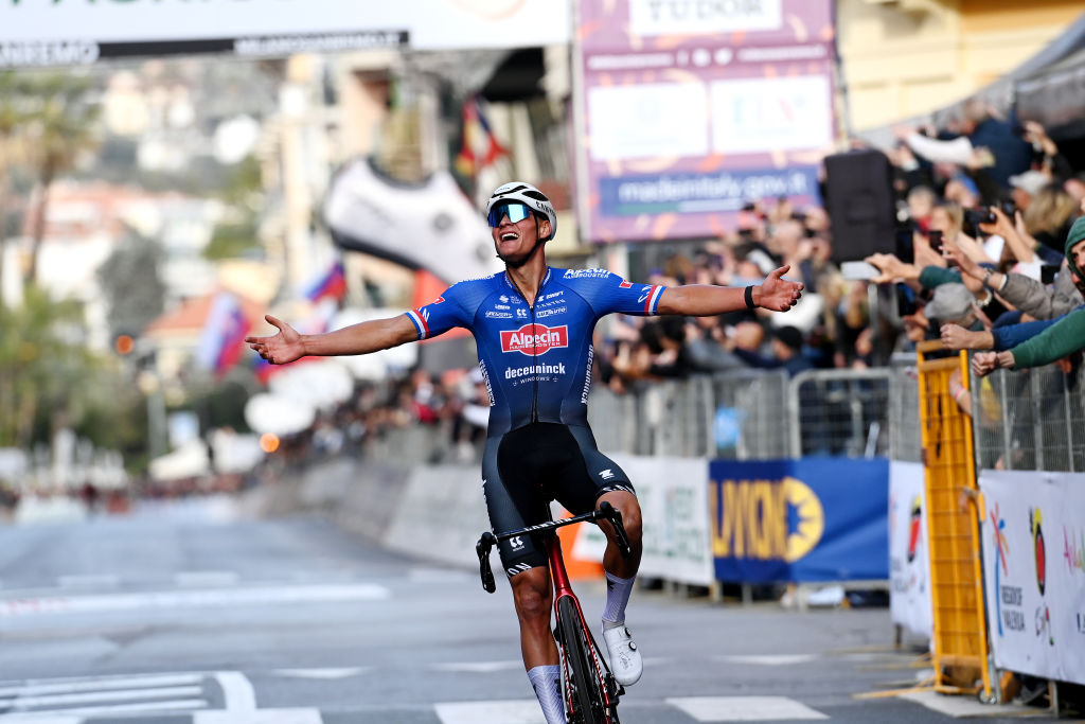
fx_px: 9042
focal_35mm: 300
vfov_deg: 4.6
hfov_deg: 6.9
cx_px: 542
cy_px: 362
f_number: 5
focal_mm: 300
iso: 1000
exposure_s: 1/2000
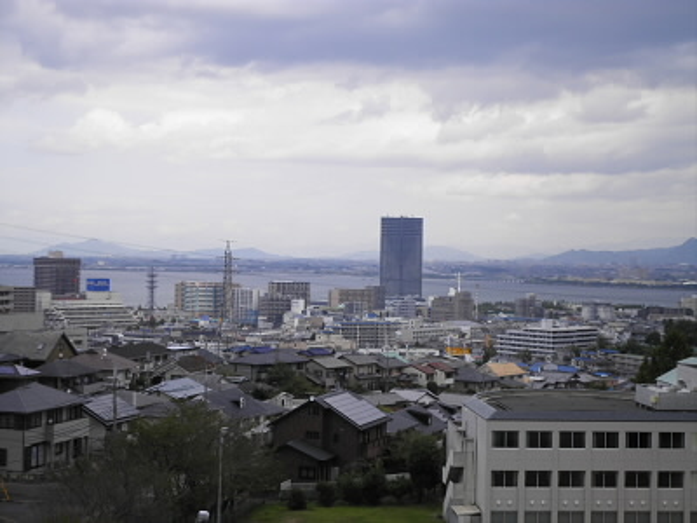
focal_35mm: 65
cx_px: 348
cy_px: 262
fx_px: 1309
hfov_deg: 29.8
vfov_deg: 22.6
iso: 64
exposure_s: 1/250
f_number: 5.3
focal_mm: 11.7
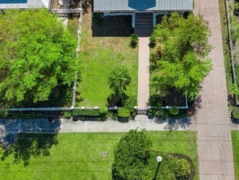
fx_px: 456
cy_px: -34
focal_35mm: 66
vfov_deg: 20.8
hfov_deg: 29.1
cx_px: 166
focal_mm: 8.67
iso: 100
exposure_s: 1/640
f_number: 1.8
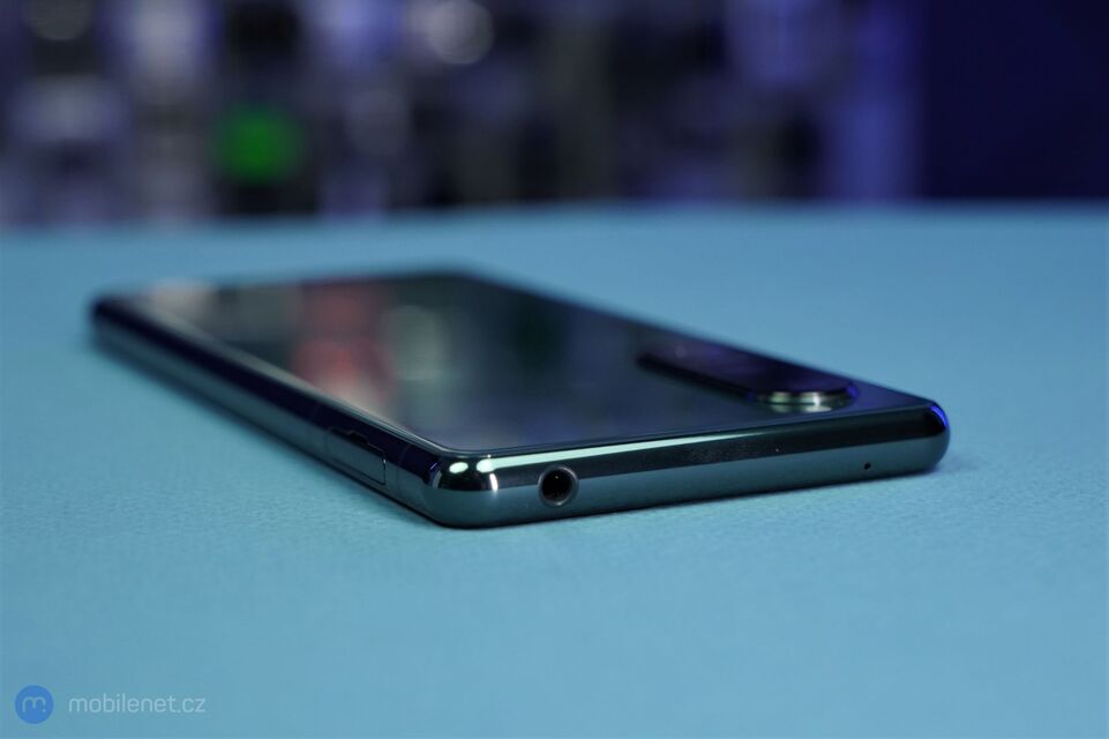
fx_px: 2156
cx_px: 554
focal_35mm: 70
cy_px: 370
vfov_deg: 19.4
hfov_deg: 28.9
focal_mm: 70
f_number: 7.1
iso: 1600
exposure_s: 1/160
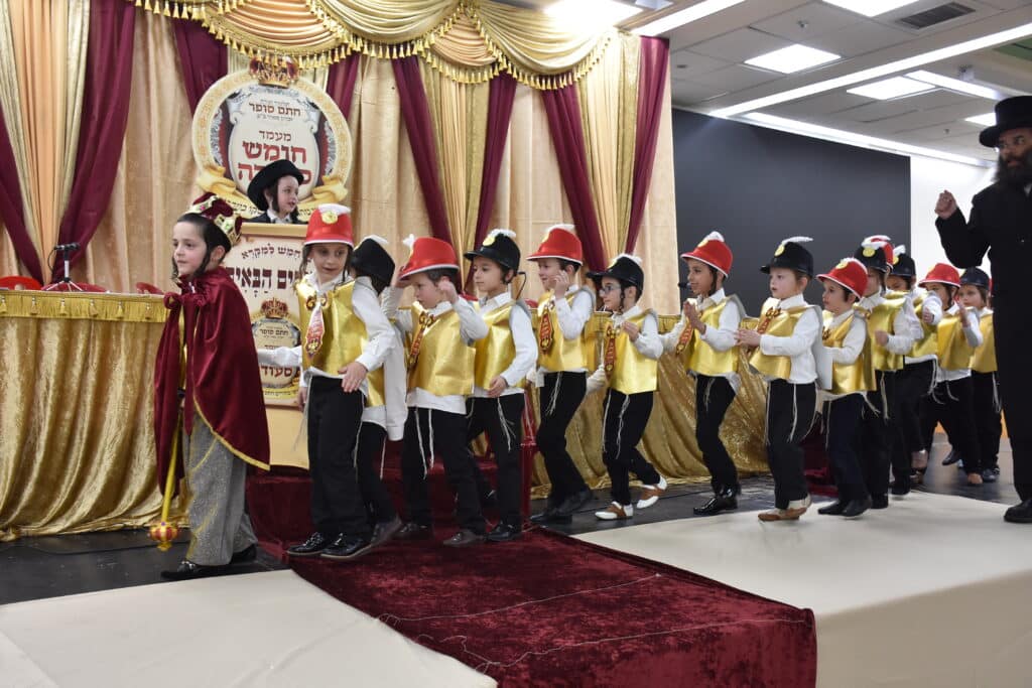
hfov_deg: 55.1
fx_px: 989
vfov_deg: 38.4
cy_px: 344
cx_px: 516
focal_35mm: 34
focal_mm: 23
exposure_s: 1/100
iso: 1000
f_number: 5.6
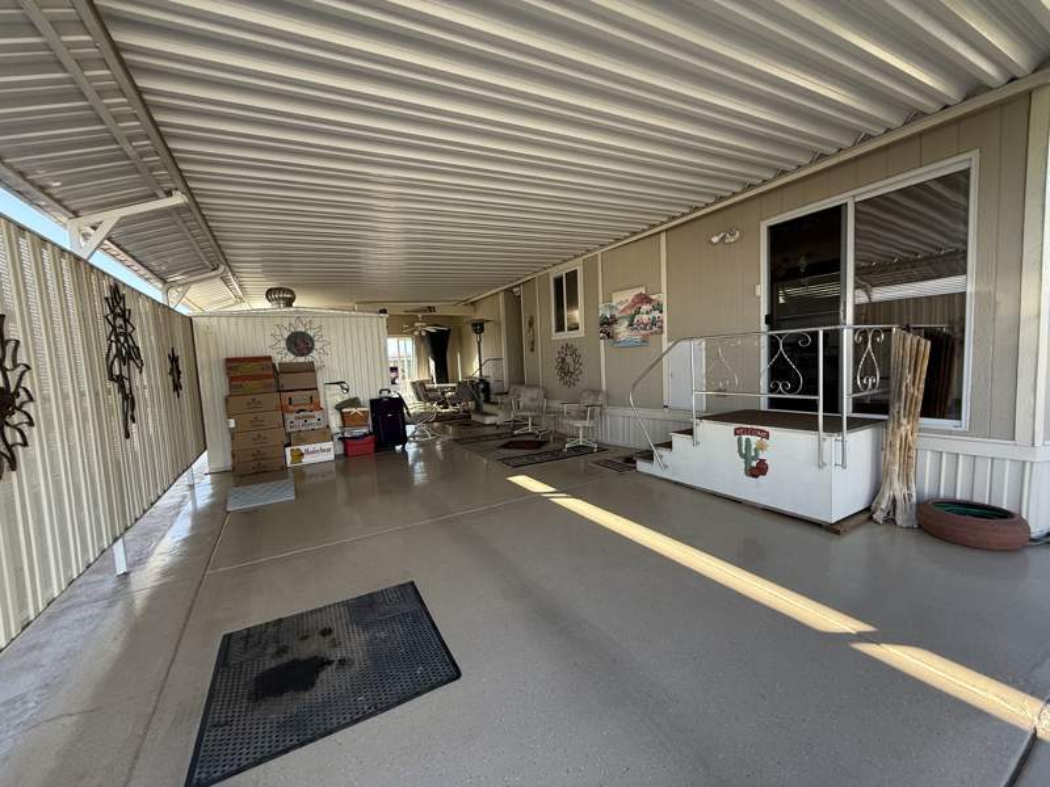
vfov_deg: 85.7
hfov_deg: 102.1
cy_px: 394
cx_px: 525
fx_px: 425
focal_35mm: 14
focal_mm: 2.22
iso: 64
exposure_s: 1/182
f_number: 2.2
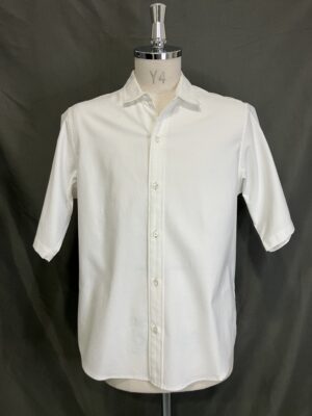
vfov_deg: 63.4
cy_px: 208
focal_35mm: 28
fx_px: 336
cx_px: 156
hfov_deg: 49.7
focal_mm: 3.99
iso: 50
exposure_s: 1/50
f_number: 1.8
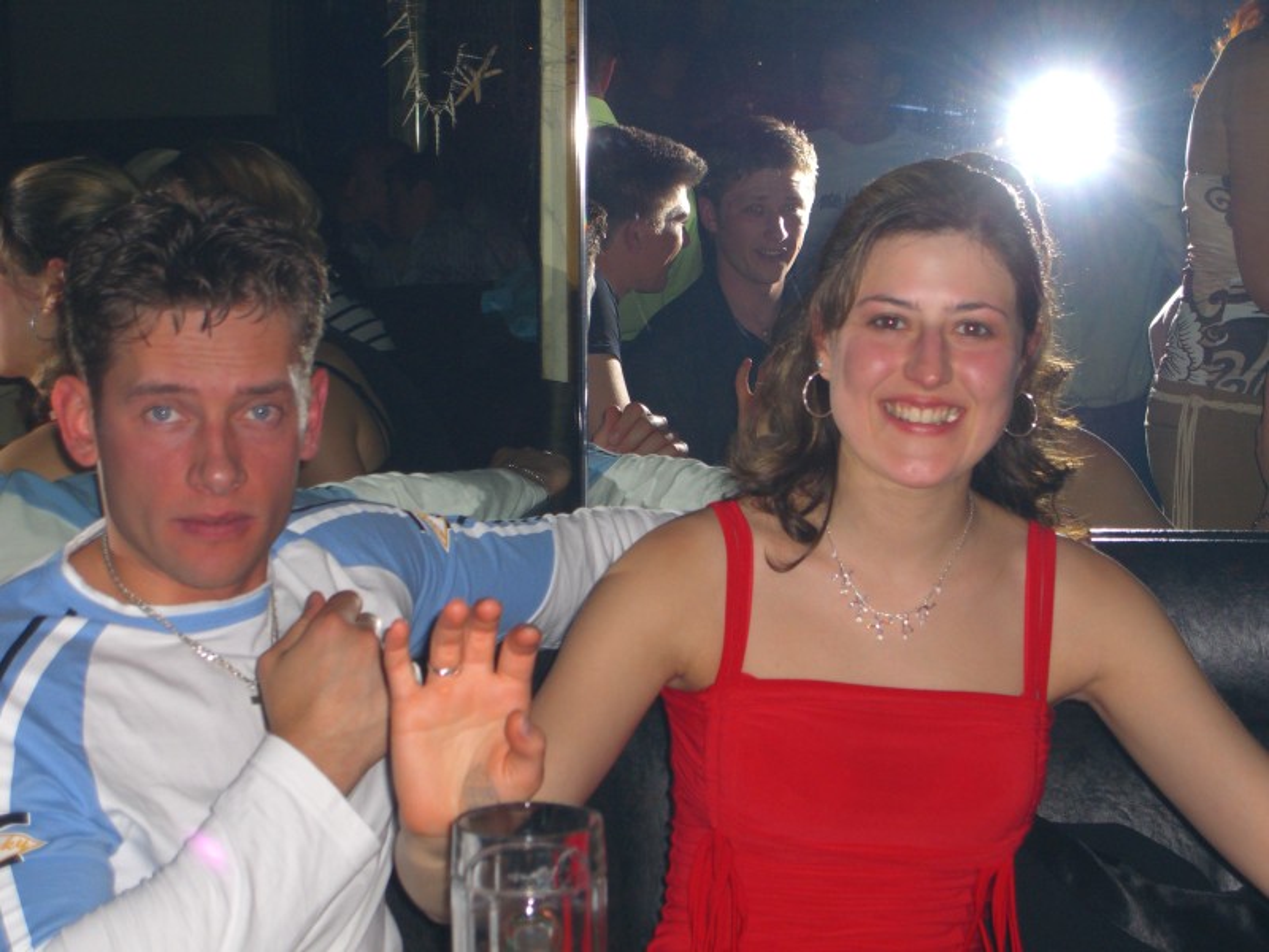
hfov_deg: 24.4
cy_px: 476
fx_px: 2933
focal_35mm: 80
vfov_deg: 18.4
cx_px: 634
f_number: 4.4
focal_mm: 16.6
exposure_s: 1/60
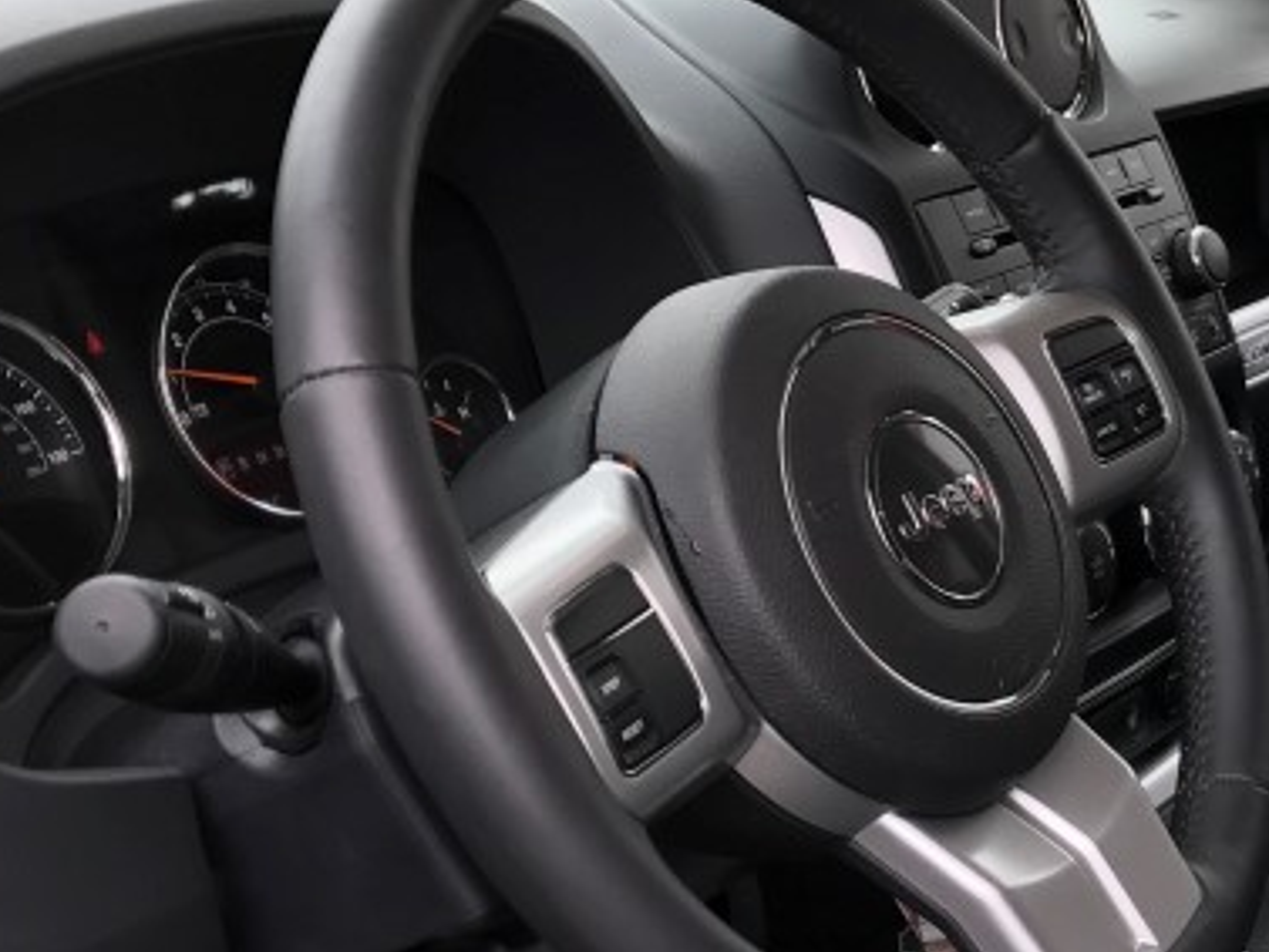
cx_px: 1404
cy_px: 525
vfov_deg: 19.4
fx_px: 2787
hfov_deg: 24.0
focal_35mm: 76
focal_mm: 3.99
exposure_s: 1/215
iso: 20
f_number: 1.8
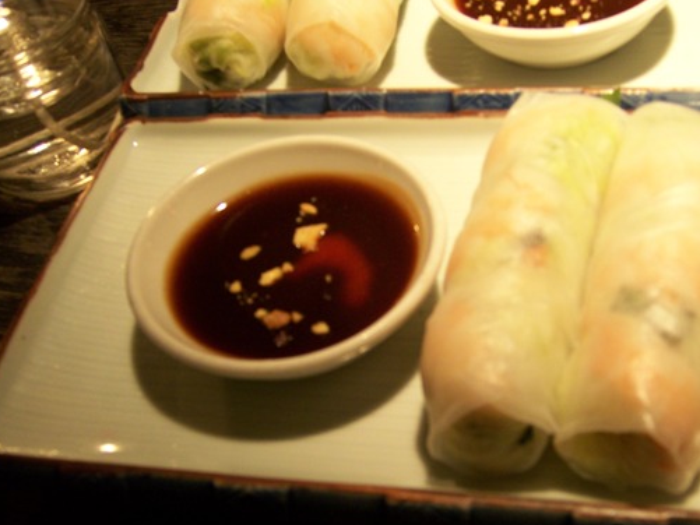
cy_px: 311
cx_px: 409
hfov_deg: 41.1
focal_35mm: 46
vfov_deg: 31.5
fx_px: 930
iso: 160
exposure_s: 1/10
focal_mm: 6
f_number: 2.8
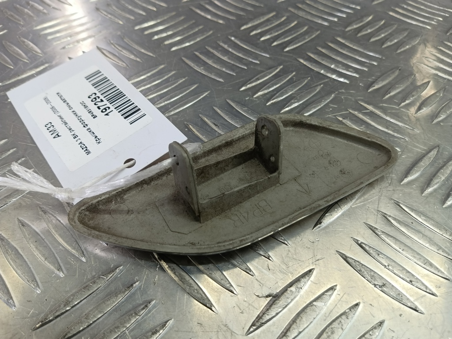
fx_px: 300
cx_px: 226
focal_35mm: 23
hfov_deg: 73.9
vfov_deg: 58.9
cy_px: 170
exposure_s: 1/50
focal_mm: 4.11
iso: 103
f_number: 1.6
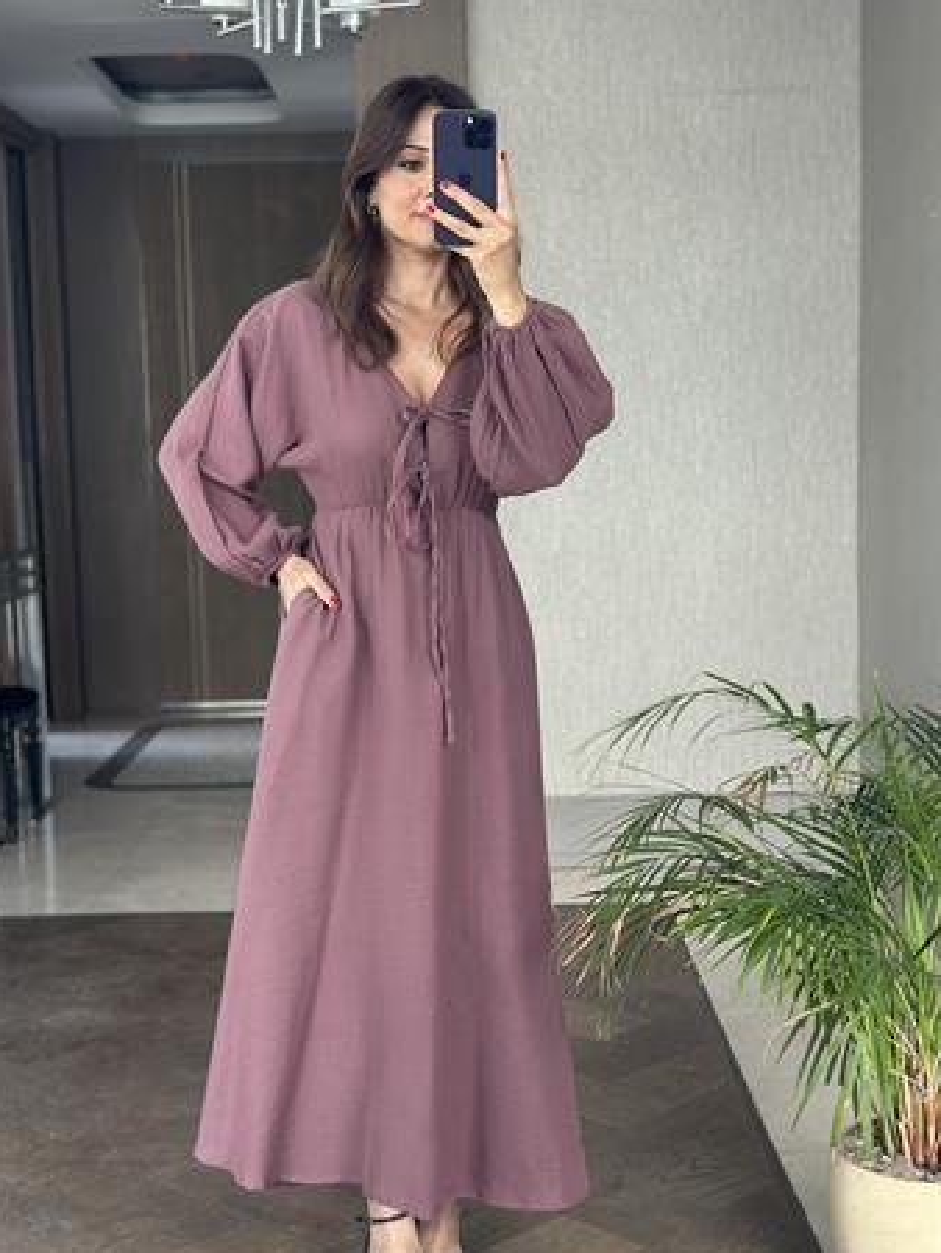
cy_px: 677
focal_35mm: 54
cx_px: 423
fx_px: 1955
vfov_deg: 35.5
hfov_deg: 27.0
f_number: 1.78
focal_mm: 6.86
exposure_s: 1/60
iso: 160
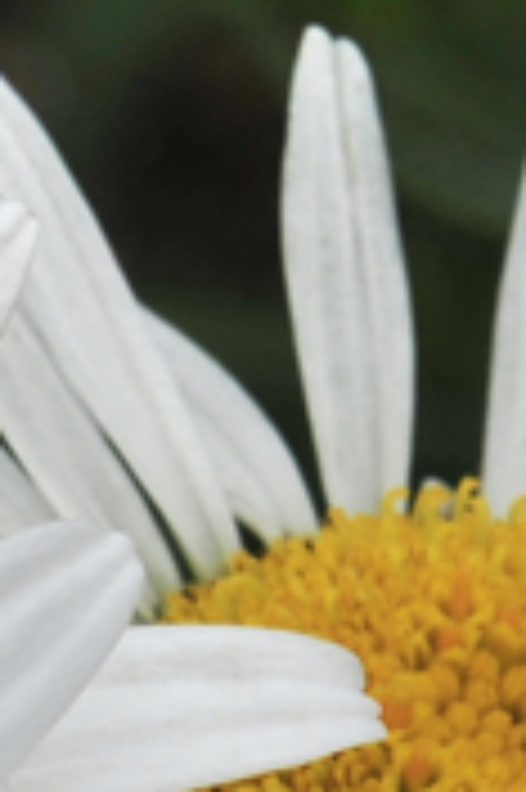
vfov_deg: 5.7
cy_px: 954
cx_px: -330
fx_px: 7861
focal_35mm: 358
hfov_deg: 3.8
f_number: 14
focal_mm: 70
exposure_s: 1/400
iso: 200
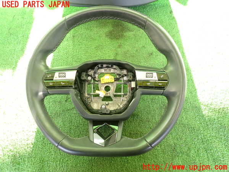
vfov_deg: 54.9
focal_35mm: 25
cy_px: 86
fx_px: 165
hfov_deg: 69.4
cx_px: 114
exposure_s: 1/50
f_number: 2
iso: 200
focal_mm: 4.5
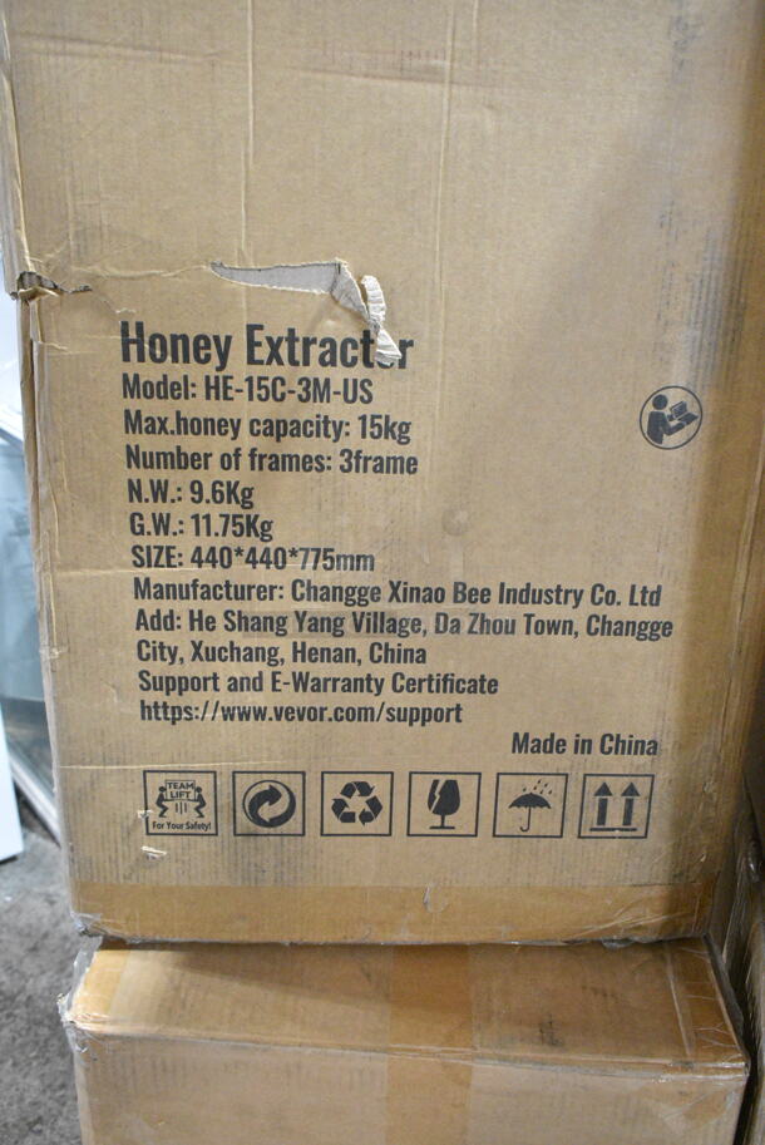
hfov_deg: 43.7
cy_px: 572
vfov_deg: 61.9
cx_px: 382
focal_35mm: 30
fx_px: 955
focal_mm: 20
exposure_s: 1/200
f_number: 7.1
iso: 6400
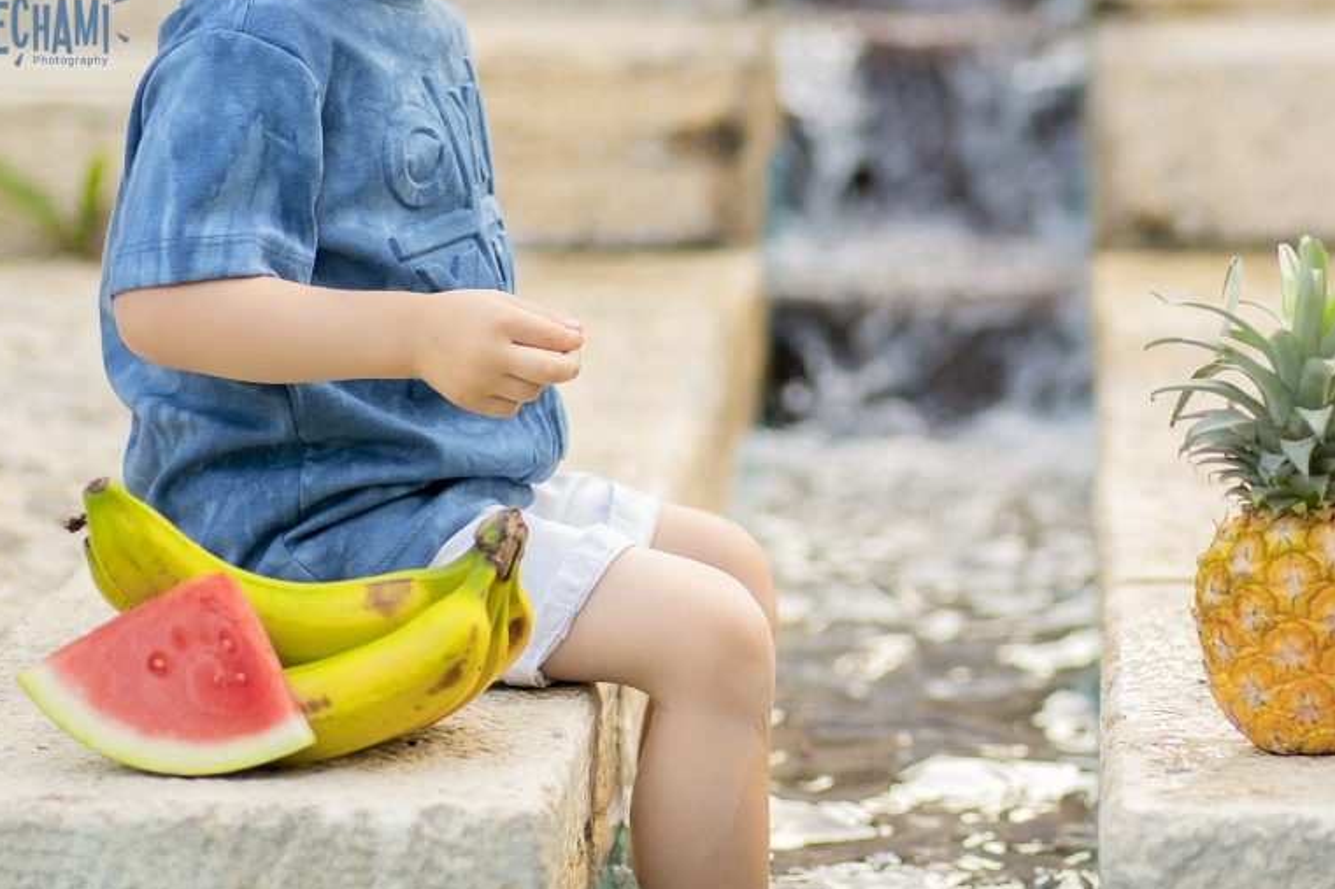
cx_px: 877
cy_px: 245
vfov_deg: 7.6
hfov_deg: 11.4
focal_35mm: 181
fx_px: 6710
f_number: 2.2
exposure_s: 1/250
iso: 250
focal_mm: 85
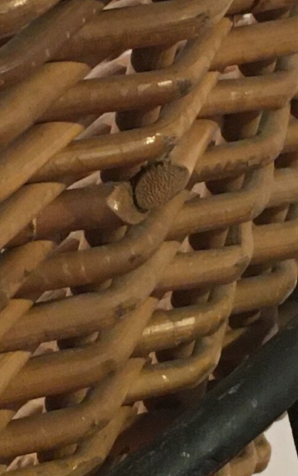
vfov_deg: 13.3
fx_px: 2040
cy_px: 209
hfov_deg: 8.4
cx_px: 154
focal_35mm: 157
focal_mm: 4.15
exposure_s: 1/33
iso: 200
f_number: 2.2
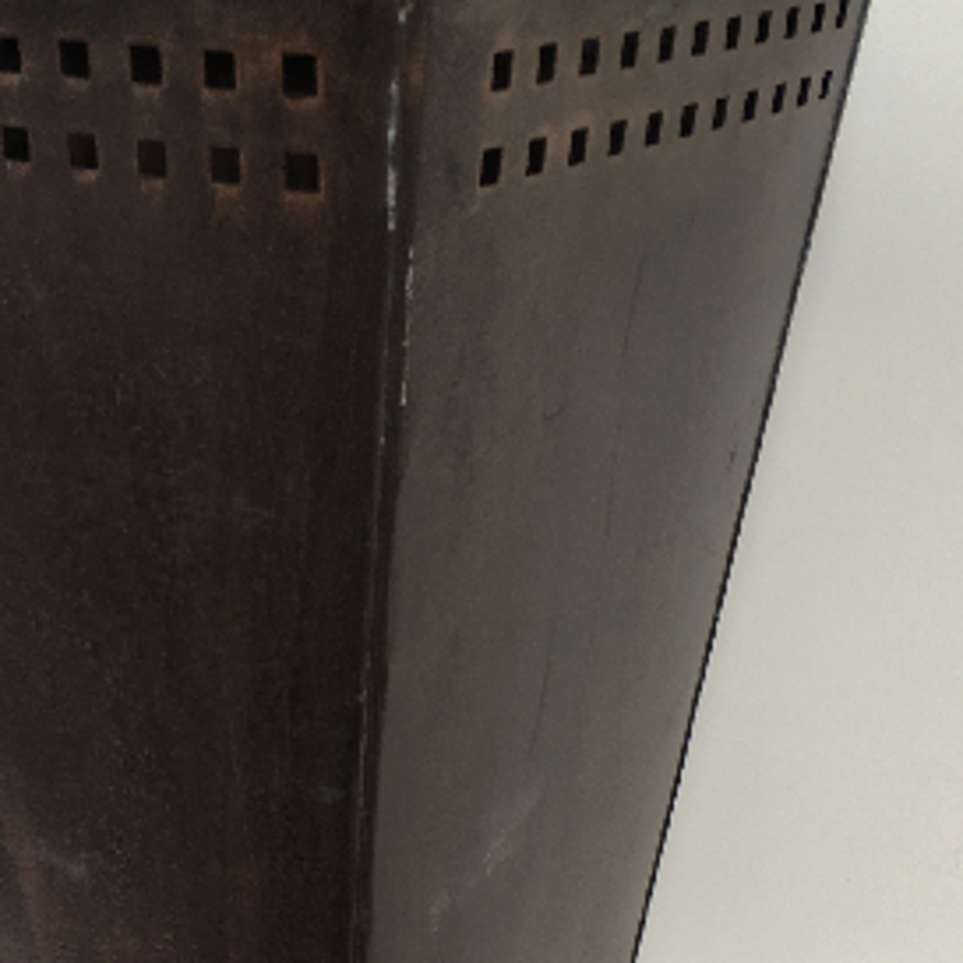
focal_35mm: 60
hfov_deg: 28.3
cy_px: 780
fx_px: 1888
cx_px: 268
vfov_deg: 28.0
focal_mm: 4.15
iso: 25
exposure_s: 1/50
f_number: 2.2
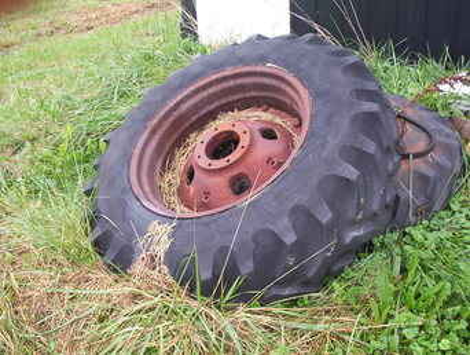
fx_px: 531
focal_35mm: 39
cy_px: 178
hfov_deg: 47.8
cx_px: 235
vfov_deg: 36.9
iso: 100
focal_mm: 6
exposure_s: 1/43.6
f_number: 4.5
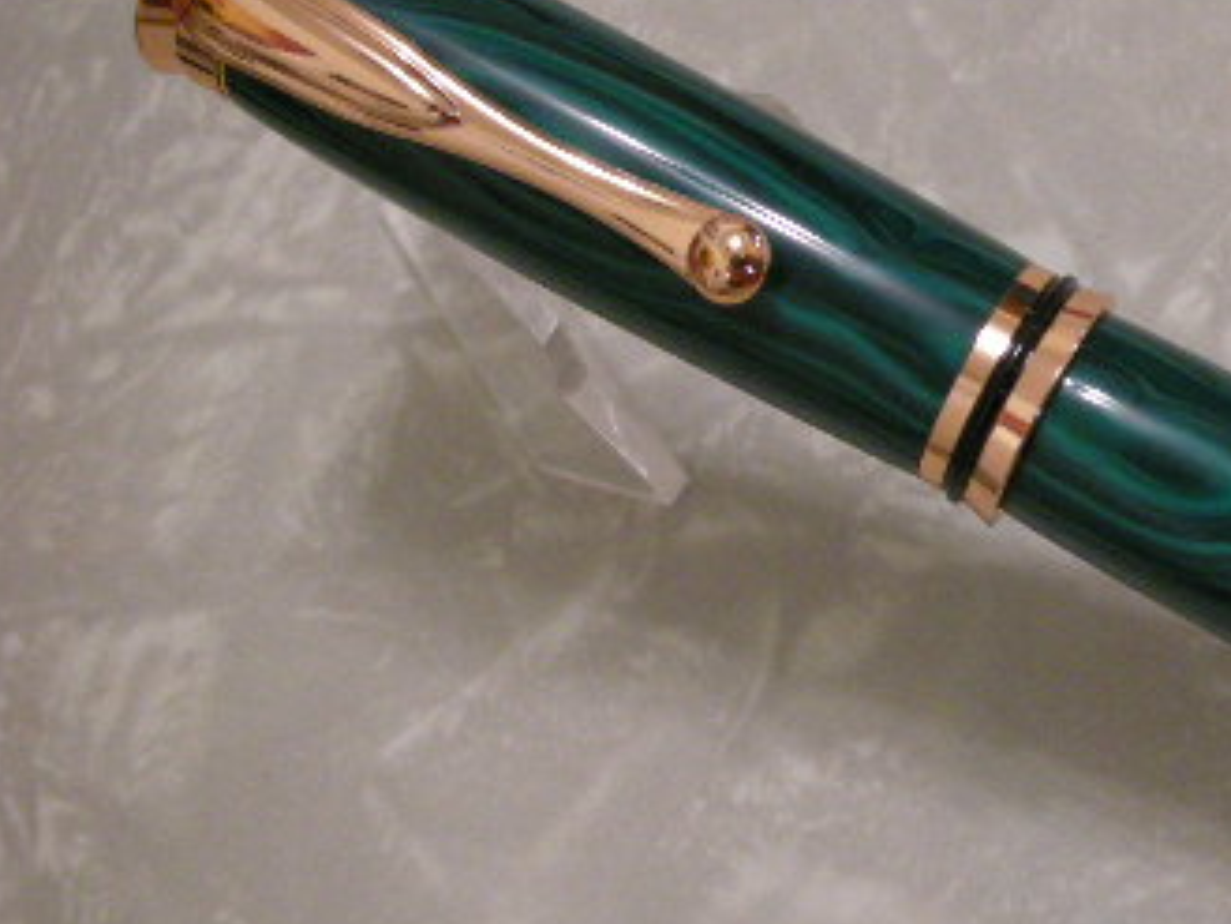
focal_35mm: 68
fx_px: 2419
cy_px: 453
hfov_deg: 27.3
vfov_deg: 21.6
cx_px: 1156
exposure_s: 1/26.4
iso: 200
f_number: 2.8
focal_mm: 5.8
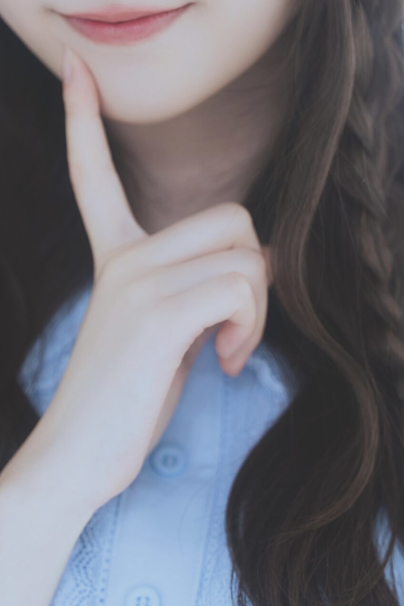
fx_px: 4006
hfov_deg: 5.8
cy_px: 104
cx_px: 159
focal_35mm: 238
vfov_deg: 8.6
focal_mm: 118
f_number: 2.5
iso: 100
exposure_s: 1/125
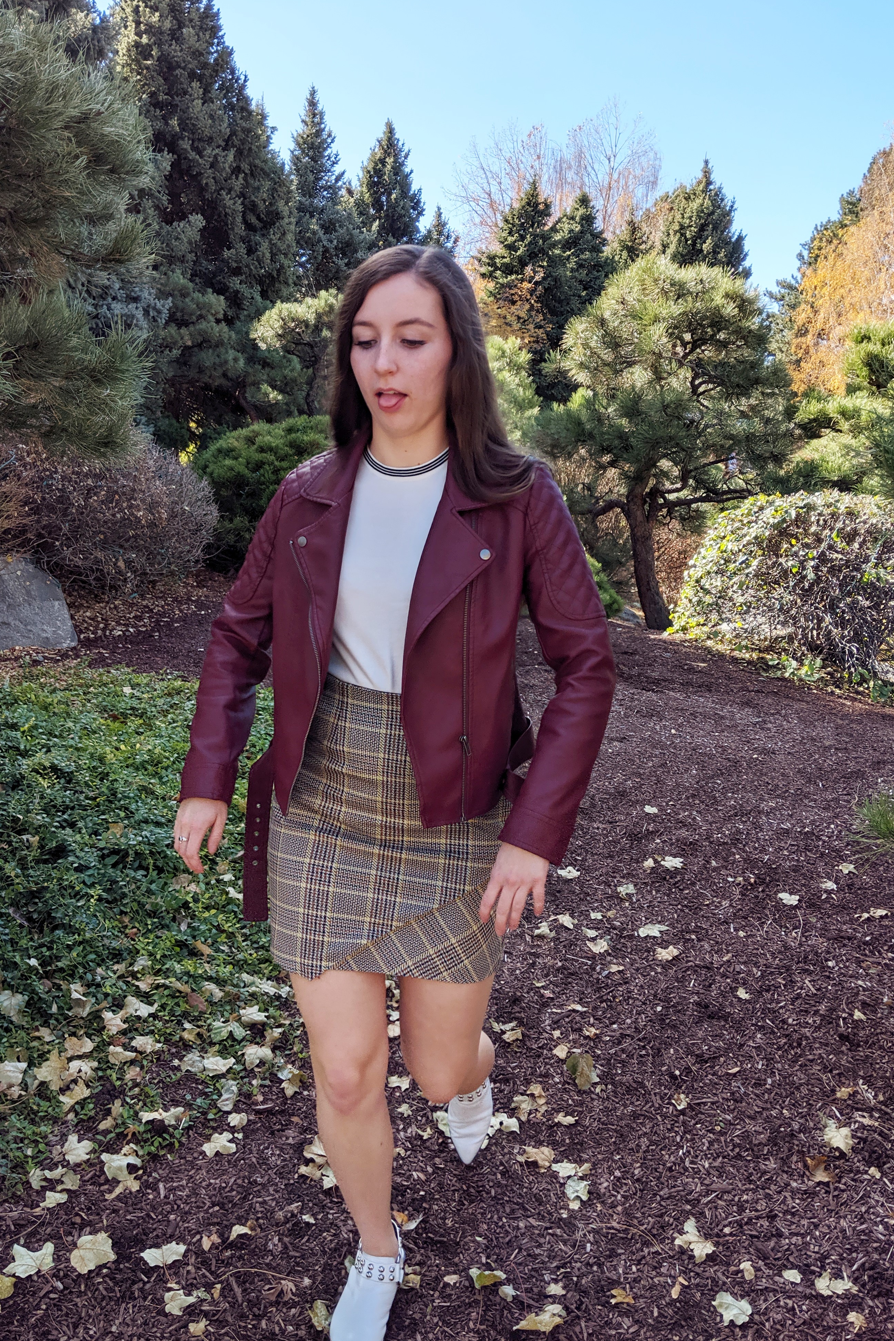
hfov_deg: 44.9
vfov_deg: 63.7
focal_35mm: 29
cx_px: 416
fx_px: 1080
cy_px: 682
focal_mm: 4.44
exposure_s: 1/1376
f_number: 1.8
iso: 48
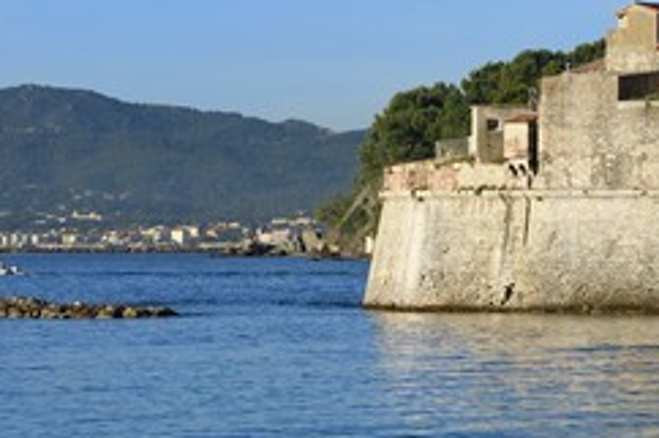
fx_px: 4610
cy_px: 242
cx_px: 487
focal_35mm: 252
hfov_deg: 8.2
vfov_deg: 5.4
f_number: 13
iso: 200
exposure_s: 1/250
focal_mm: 145
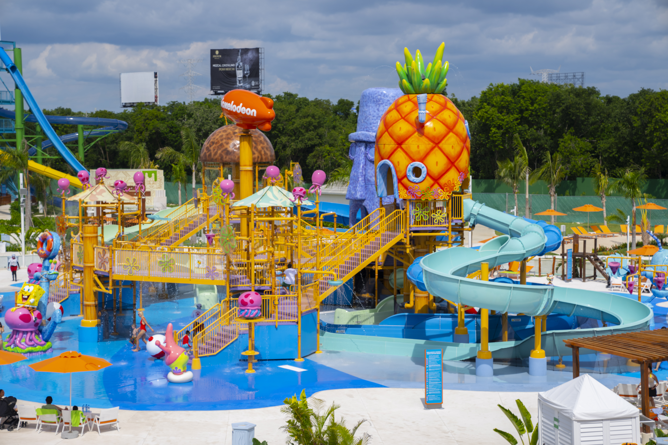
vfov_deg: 19.5
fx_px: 1299
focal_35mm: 70
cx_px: 334
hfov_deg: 28.8
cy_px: 222
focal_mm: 70
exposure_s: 1/800
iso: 125
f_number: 5.6
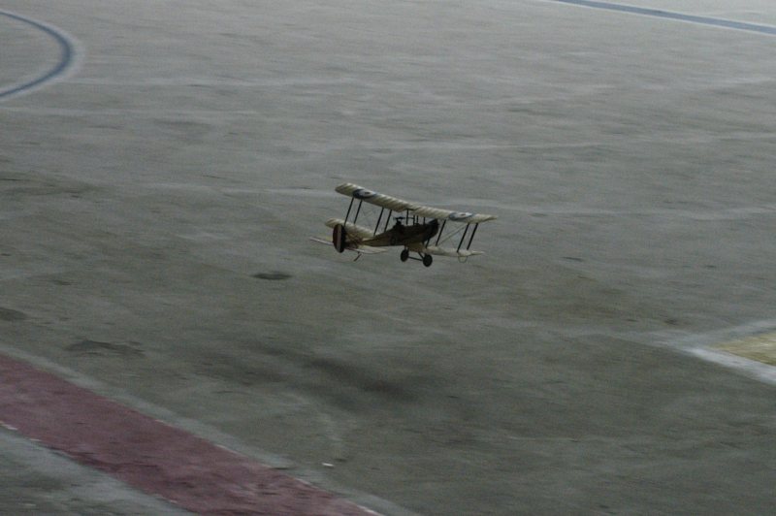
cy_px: 258
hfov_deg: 27.0
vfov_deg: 18.2
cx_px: 388
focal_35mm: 75
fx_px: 1615
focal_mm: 50
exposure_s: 1/100
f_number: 5.6
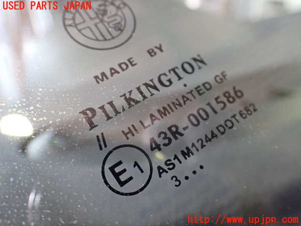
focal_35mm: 30
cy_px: 113
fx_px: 261
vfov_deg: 46.8
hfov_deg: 60.0
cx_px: 150
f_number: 2.3
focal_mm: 5.4
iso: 800
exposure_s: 1/30
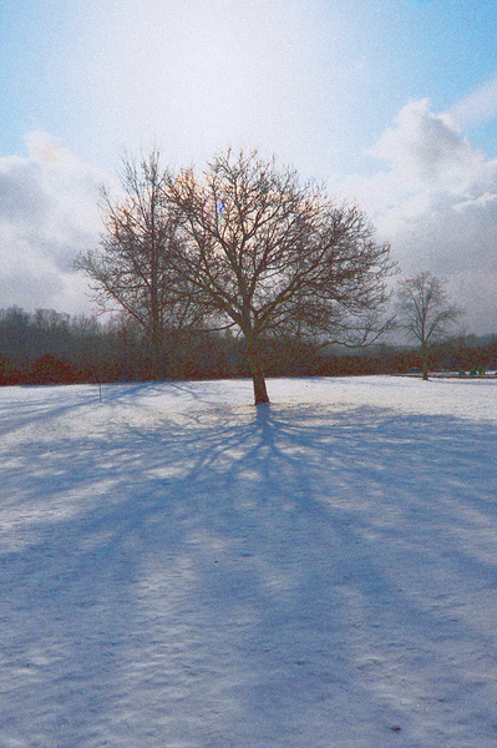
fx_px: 311
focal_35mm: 15
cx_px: 248
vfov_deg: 100.4
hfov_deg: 77.2
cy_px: 374
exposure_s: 1/640
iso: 100
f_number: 13
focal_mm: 10
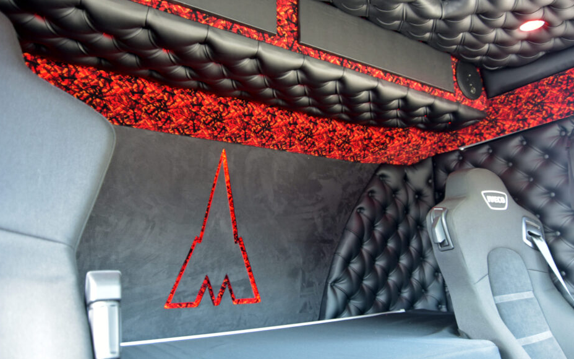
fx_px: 422
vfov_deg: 46.0
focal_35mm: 27
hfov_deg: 68.4
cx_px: 298
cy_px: 173
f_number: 3.5
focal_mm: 24
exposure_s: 1/15
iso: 640
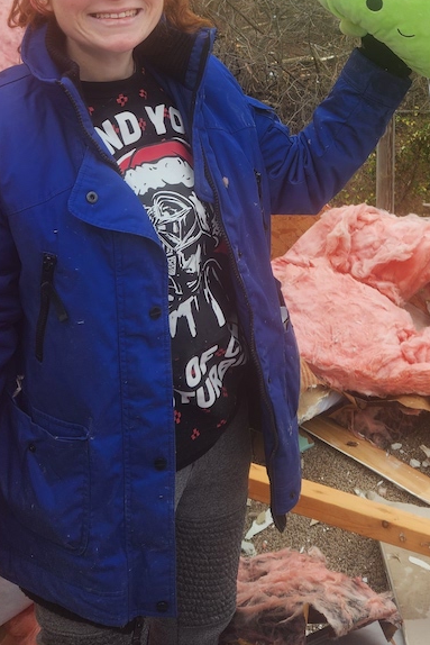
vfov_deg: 37.4
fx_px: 895
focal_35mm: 50
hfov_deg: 26.9
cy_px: 82
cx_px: 274
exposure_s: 1/320
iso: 20
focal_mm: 5.4
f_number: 1.8
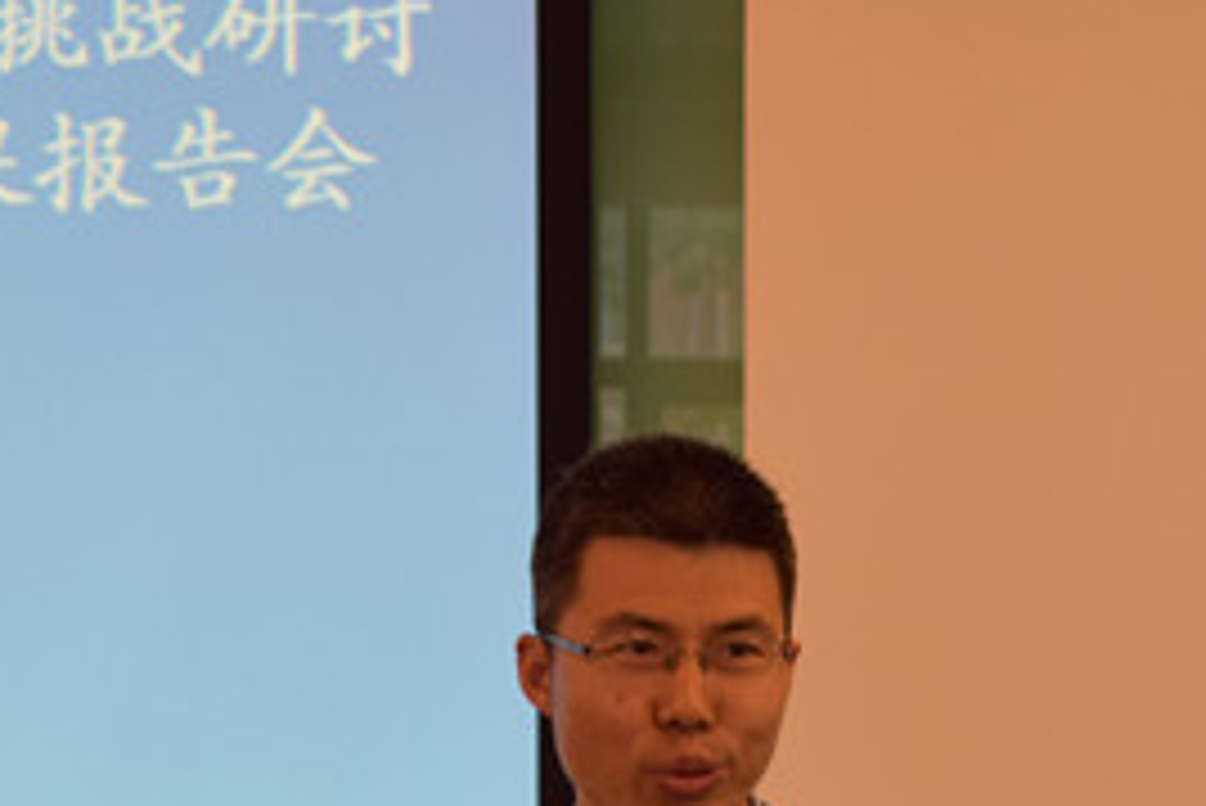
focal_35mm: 179
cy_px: 750
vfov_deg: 7.7
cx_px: 585
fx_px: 5999
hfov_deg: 11.5
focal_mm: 40
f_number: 5
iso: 400
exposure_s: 1/50
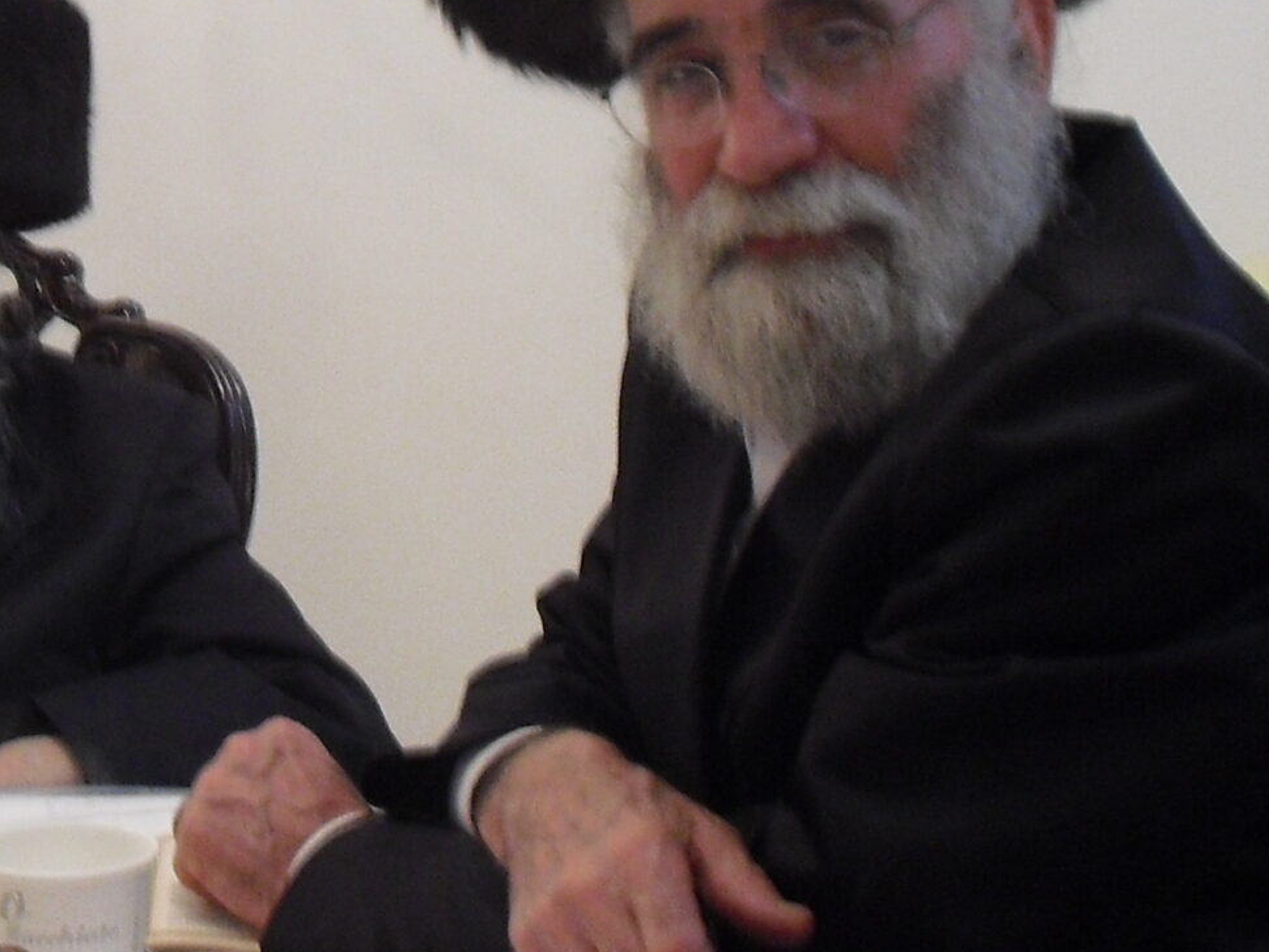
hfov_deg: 20.1
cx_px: 61
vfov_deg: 15.3
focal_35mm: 95
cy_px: 16
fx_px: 3483
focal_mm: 6.3
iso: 200
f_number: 3.1
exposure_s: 1/15
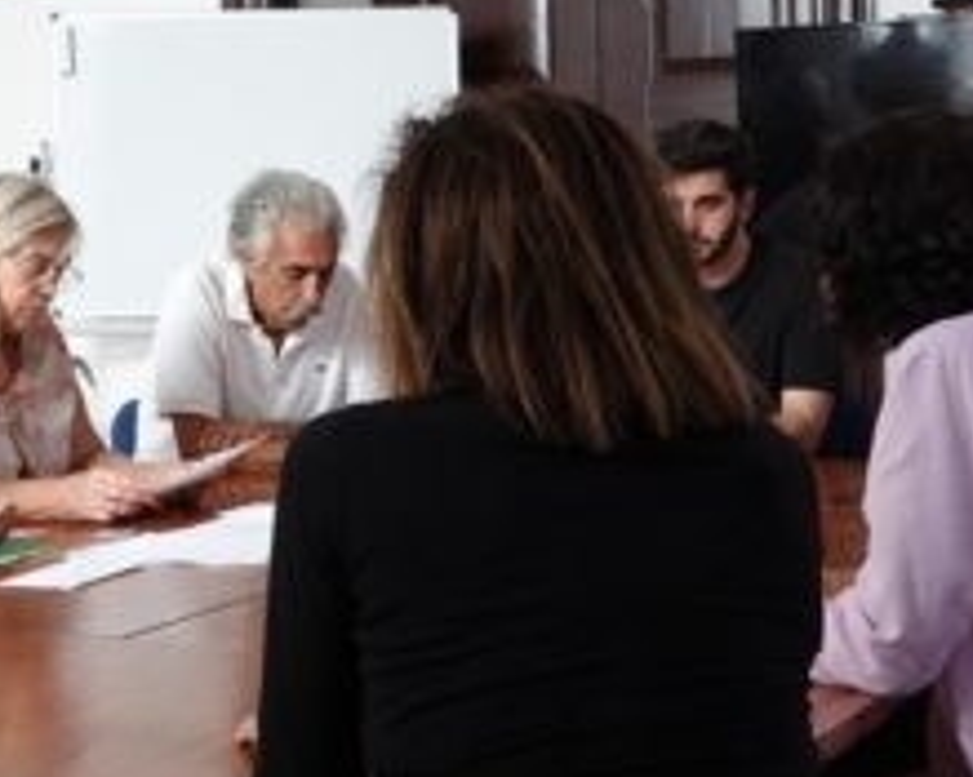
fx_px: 2130
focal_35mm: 74
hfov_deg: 25.5
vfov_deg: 20.5
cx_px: 267
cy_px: 155
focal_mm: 8.8
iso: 500
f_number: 2.4
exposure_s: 1/125
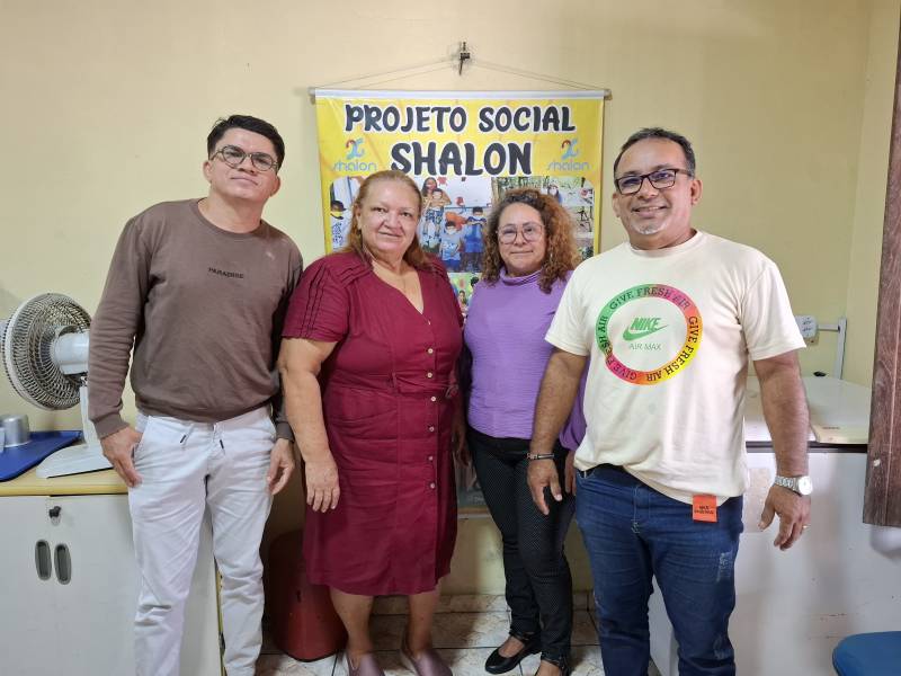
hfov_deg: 73.9
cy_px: 338
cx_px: 450
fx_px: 599
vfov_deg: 58.9
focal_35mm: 23
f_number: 1.8
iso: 320
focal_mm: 5.54
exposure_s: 1/30
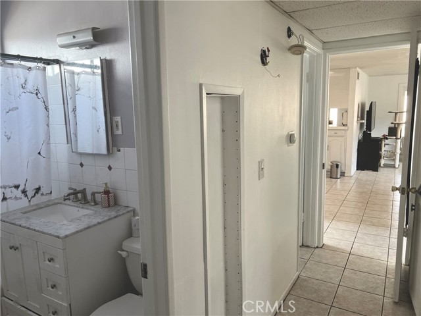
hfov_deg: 67.3
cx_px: 210
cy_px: 158
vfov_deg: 53.1
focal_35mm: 26
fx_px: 316
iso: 125
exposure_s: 1/117
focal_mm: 5.7
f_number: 1.5
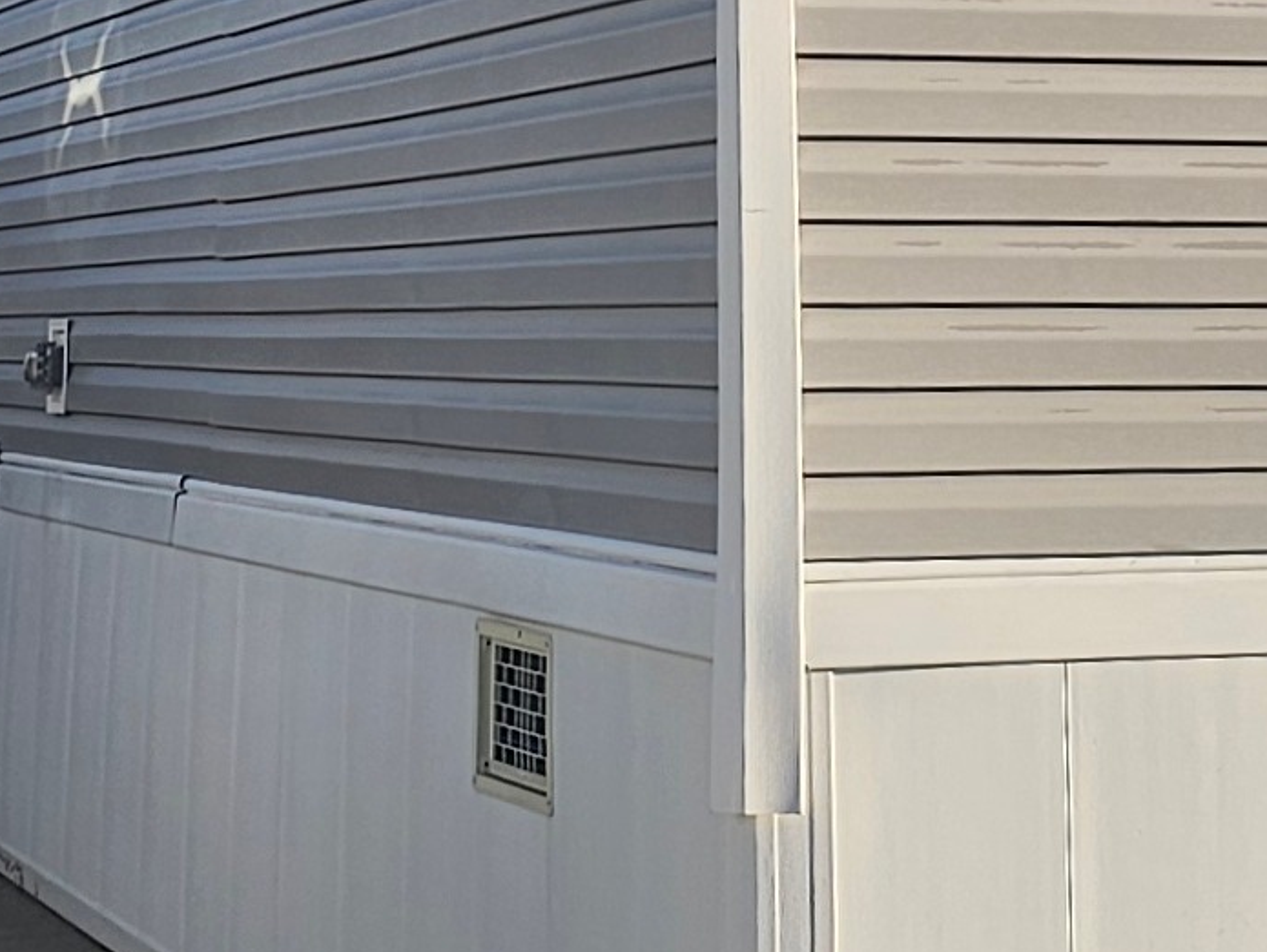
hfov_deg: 17.5
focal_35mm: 110
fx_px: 4028
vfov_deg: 12.9
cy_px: -366
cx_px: 1256
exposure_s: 1/1372
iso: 16
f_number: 1.7
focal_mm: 6.3
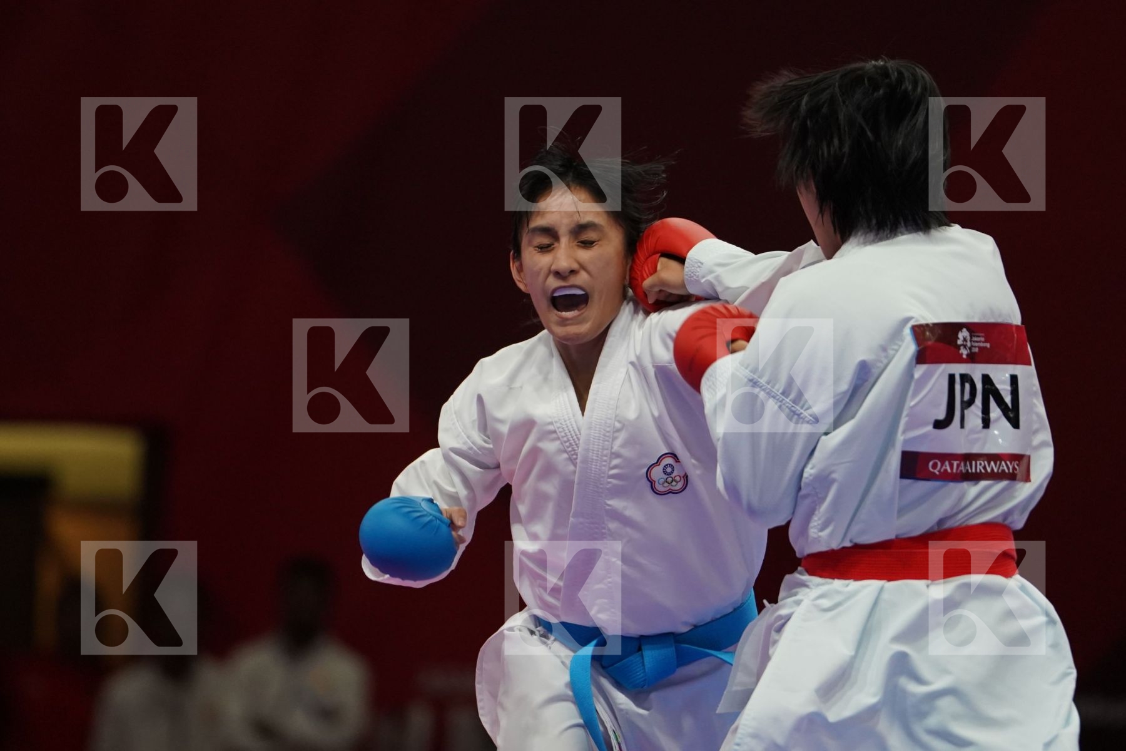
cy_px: 376
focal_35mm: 420
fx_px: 13136
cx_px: 563
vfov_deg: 3.3
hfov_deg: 4.9
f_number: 4
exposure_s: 1/1000
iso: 2000
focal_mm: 280
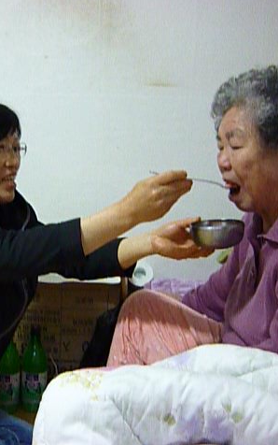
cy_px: 222
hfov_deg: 27.0
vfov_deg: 42.6
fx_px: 569
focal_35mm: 47
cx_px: 58
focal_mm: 5.5
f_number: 2.8
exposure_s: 1/30
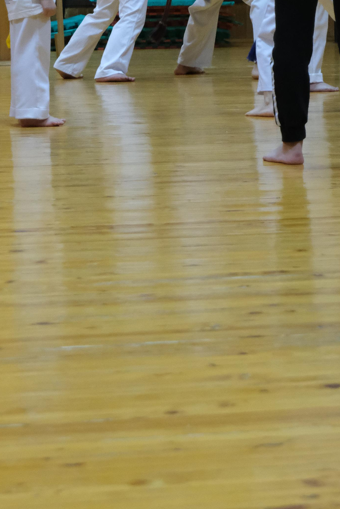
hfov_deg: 10.1
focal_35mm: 135
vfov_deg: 15.1
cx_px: 272
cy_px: 80
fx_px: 1913
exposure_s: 1/140
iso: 6400
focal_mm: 45
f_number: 5.6
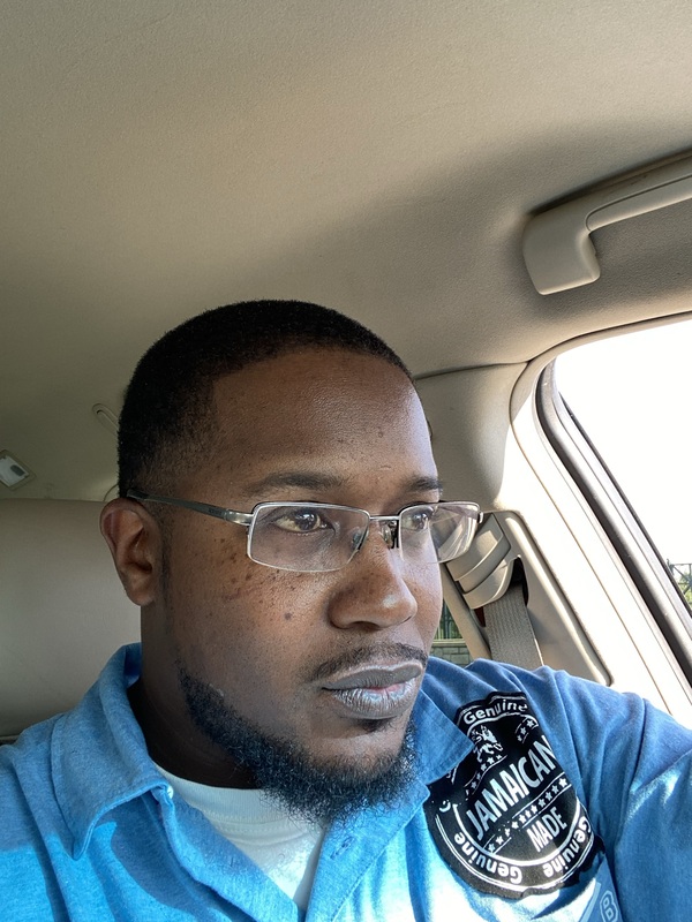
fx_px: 800
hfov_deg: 46.8
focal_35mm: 30
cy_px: 461
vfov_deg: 60.0
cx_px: 346
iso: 80
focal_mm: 2.71
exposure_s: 1/122
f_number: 2.2
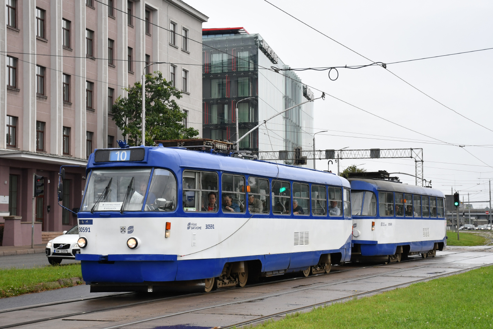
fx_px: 822
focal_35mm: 60
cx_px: 246
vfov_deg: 22.6
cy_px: 164
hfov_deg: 33.4
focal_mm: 40
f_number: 5.6
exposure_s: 1/500
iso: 400
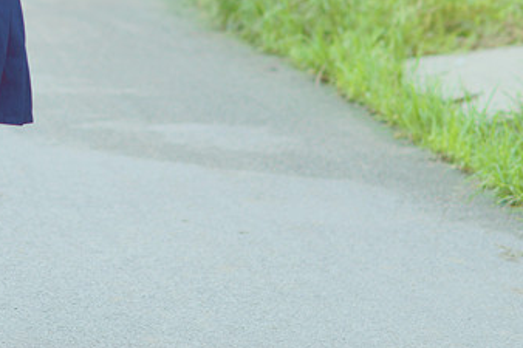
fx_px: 2919
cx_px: 77
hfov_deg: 10.2
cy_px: 38
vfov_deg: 6.8
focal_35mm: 201
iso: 100
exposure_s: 1/400
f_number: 2.8
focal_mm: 85
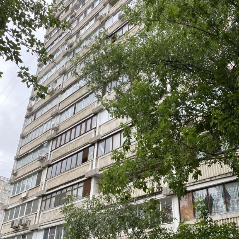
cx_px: 123
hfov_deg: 48.4
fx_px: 266
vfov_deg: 47.7
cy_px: 158
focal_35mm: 34
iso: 32
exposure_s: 1/252
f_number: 1.8
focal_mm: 4.25
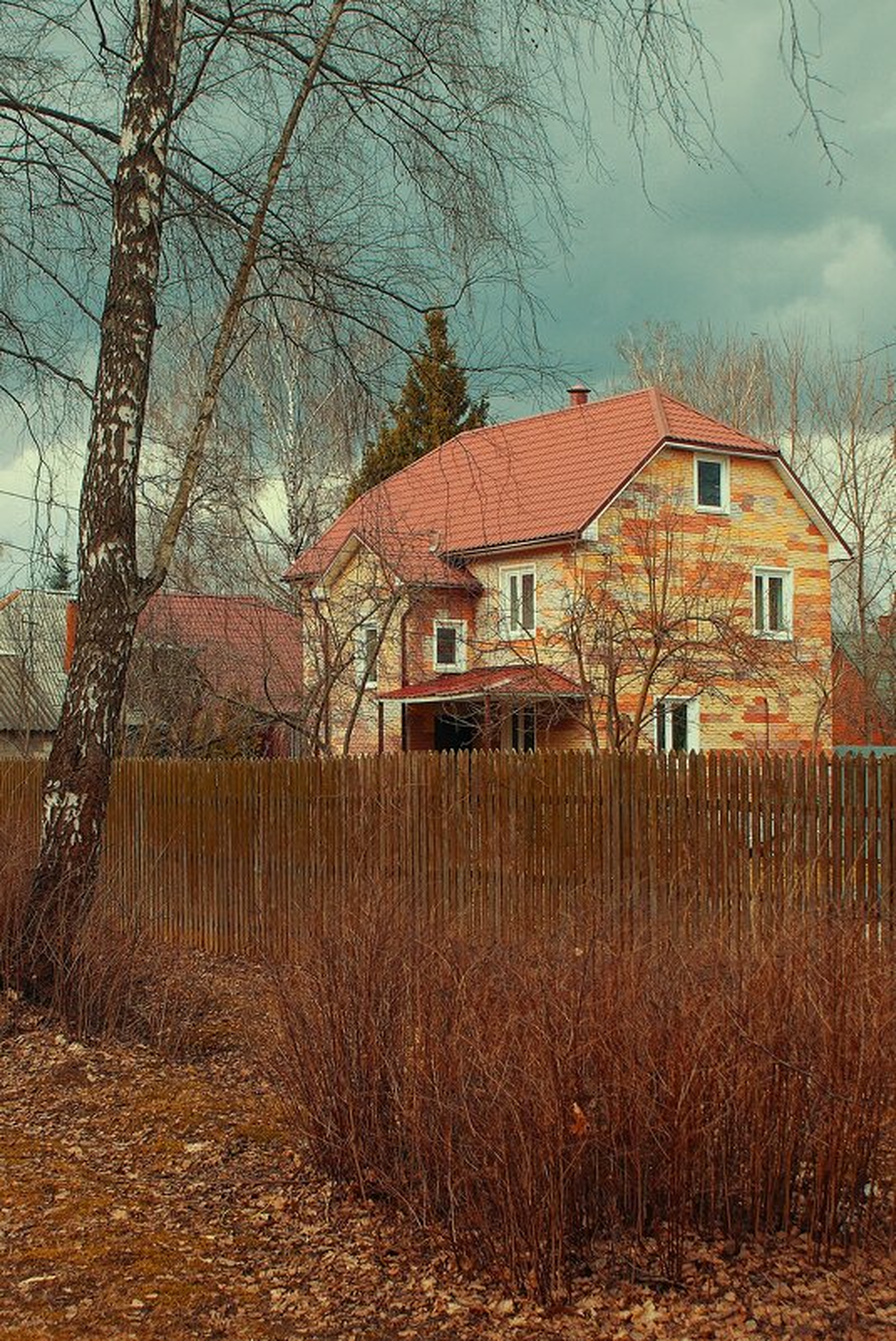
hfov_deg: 29.9
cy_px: 670
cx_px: 448
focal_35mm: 45
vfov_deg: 43.6
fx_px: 1678
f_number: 5
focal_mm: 30
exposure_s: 1/200
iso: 125
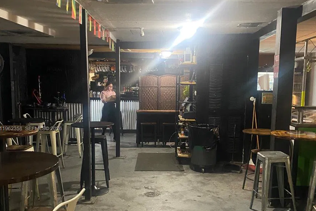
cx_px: 157
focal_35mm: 37
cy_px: 129
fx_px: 325
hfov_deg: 51.9
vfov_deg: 35.8
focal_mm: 4.25
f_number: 1.8
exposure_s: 1/30
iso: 640
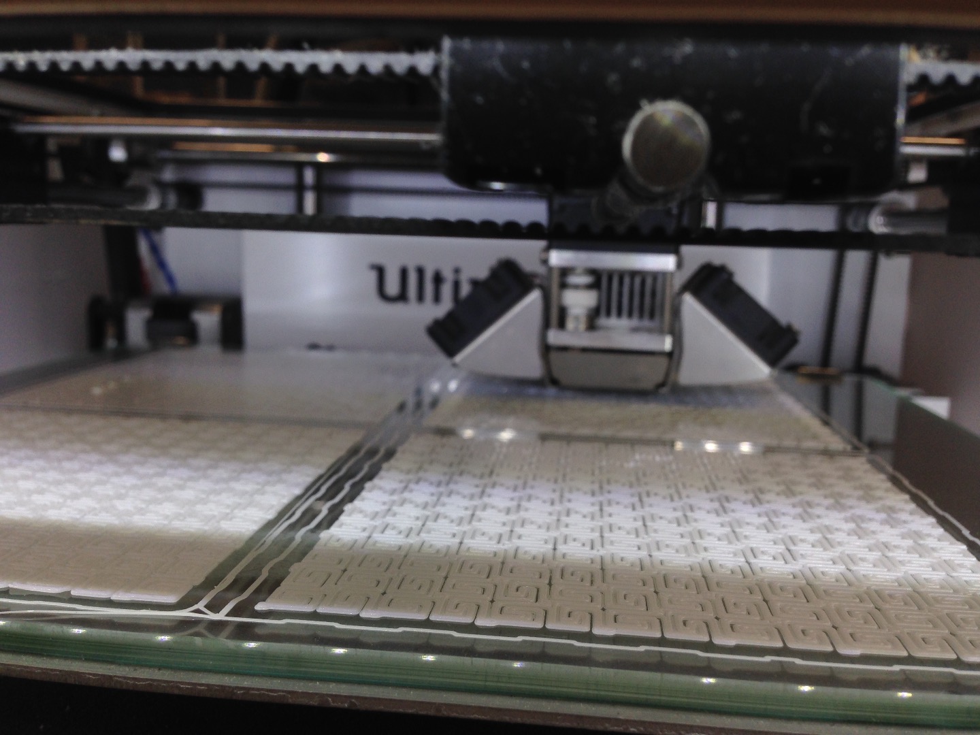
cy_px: 368
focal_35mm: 33
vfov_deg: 42.9
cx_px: 490
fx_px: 934
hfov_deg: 55.4
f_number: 2.4
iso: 50
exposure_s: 1/120
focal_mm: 4.12
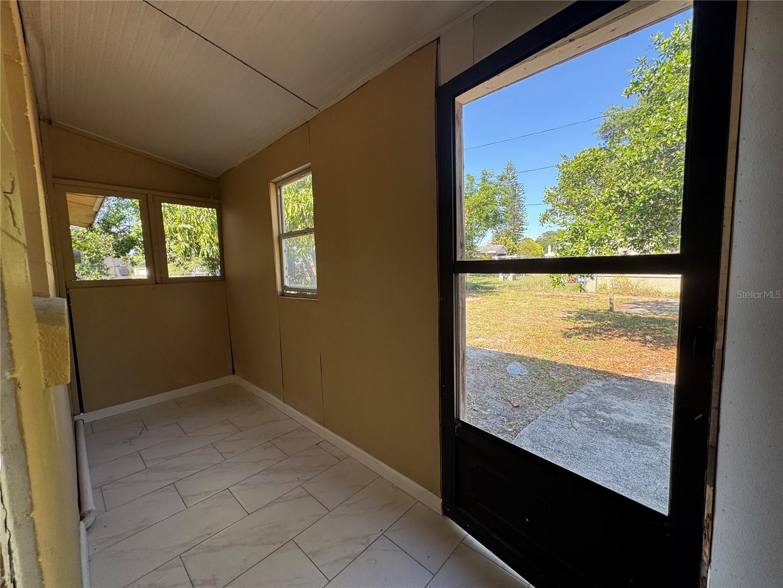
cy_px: 294
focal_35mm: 14
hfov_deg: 102.1
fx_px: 317
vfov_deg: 85.7
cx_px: 392
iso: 40
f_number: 2.2
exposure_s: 1/137
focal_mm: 2.22
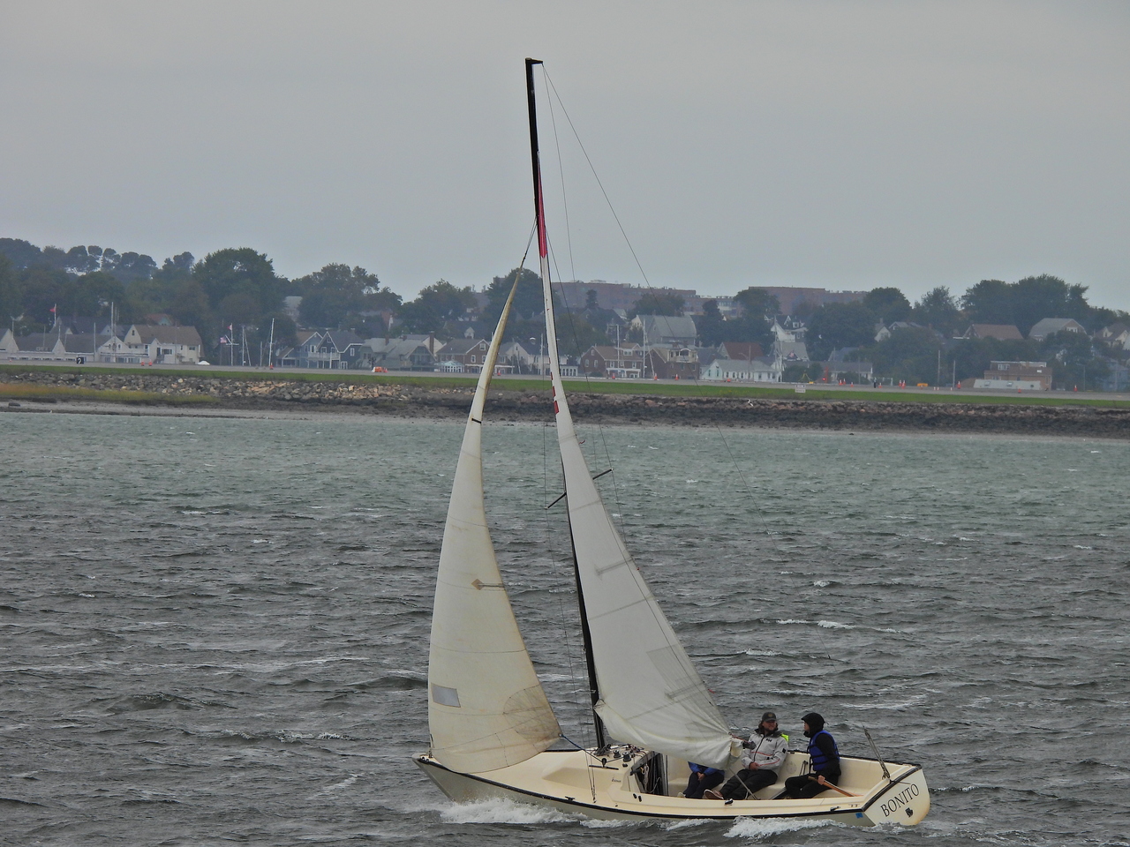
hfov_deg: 3.6
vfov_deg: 2.7
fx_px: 17954
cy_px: 424
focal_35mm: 550
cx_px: 565
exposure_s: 1/640
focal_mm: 98.1
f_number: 5
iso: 100
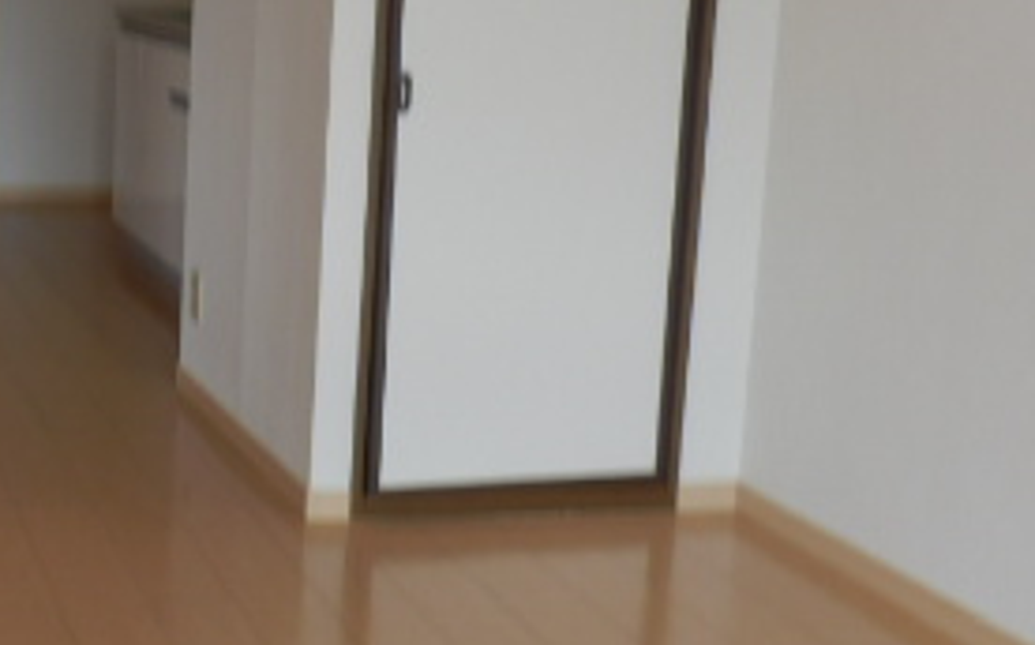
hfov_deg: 31.8
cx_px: -15
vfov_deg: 21.8
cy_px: 169
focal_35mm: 59
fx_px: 1663
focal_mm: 4.2
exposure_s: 1/50
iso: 80
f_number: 3
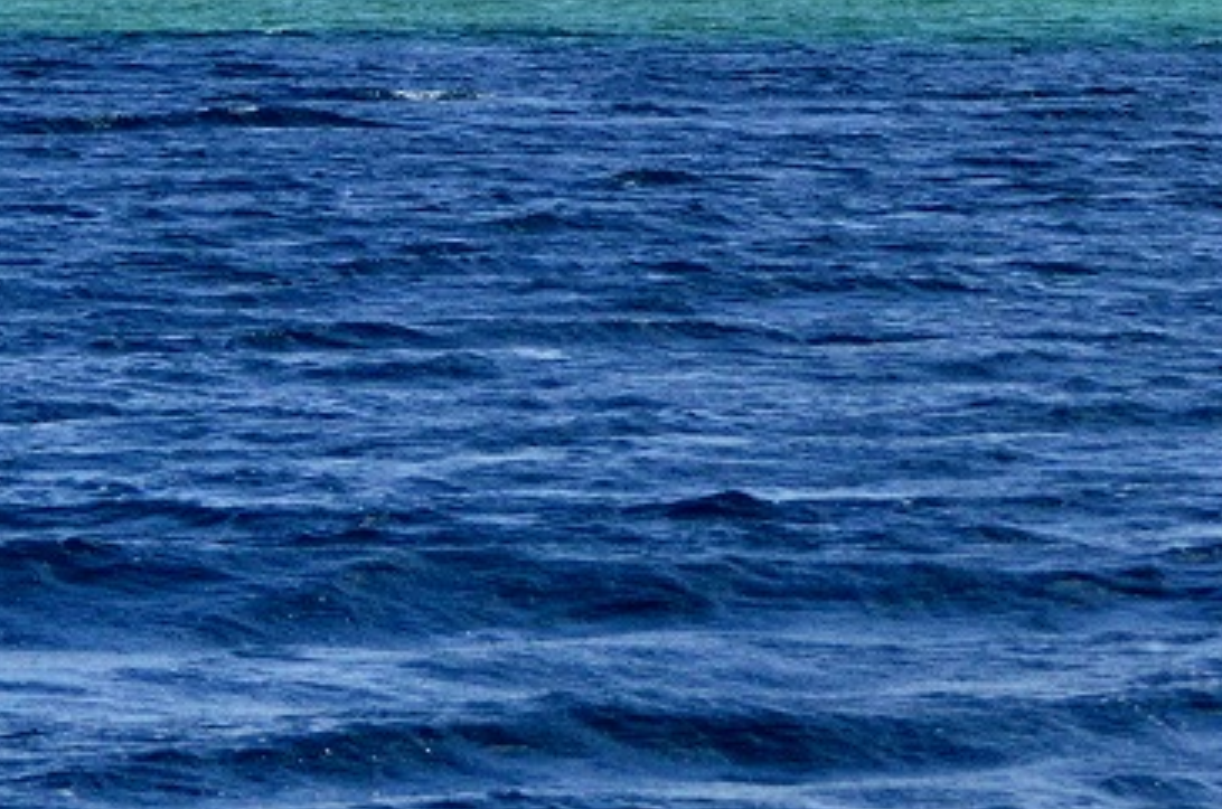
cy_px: -264
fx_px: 9755
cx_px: 1183
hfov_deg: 7.1
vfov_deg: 4.7
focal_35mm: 288
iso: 900
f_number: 4.5
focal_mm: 70
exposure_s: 1/8000
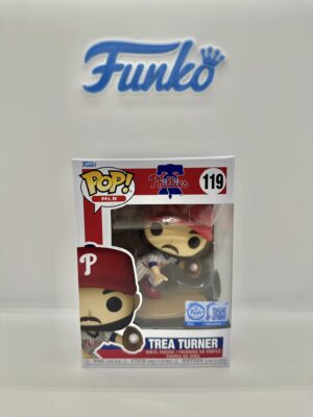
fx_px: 289
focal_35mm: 24
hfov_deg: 56.8
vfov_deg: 71.6
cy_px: 208
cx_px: 156
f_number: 1.78
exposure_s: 1/223
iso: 64
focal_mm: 6.86
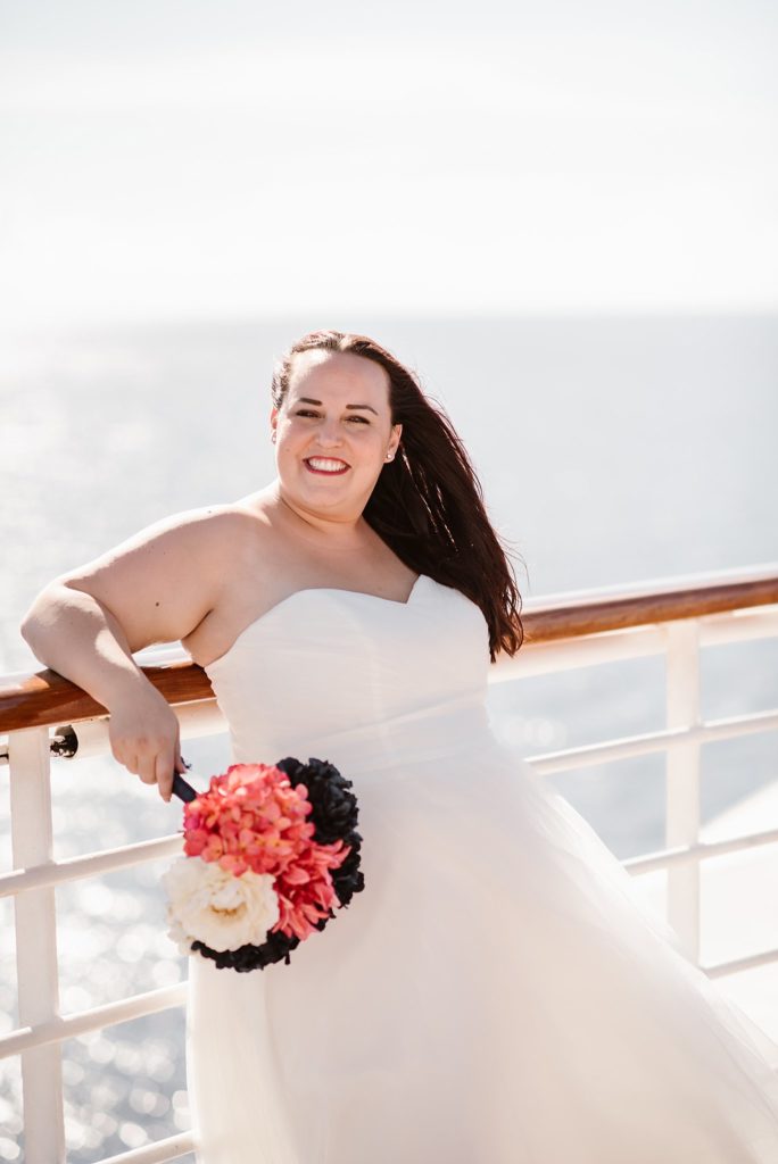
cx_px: 389
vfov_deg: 23.9
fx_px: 2751
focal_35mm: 85
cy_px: 582
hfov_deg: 16.1
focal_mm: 85
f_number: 2.2
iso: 200
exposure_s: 1/4000
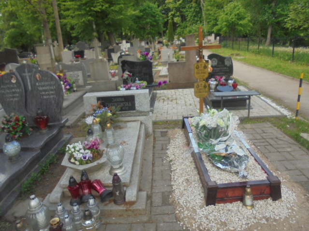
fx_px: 232
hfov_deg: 67.3
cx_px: 154
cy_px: 116
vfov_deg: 53.1
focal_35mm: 26
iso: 100
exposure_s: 1/320
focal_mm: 4.6
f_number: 3.5
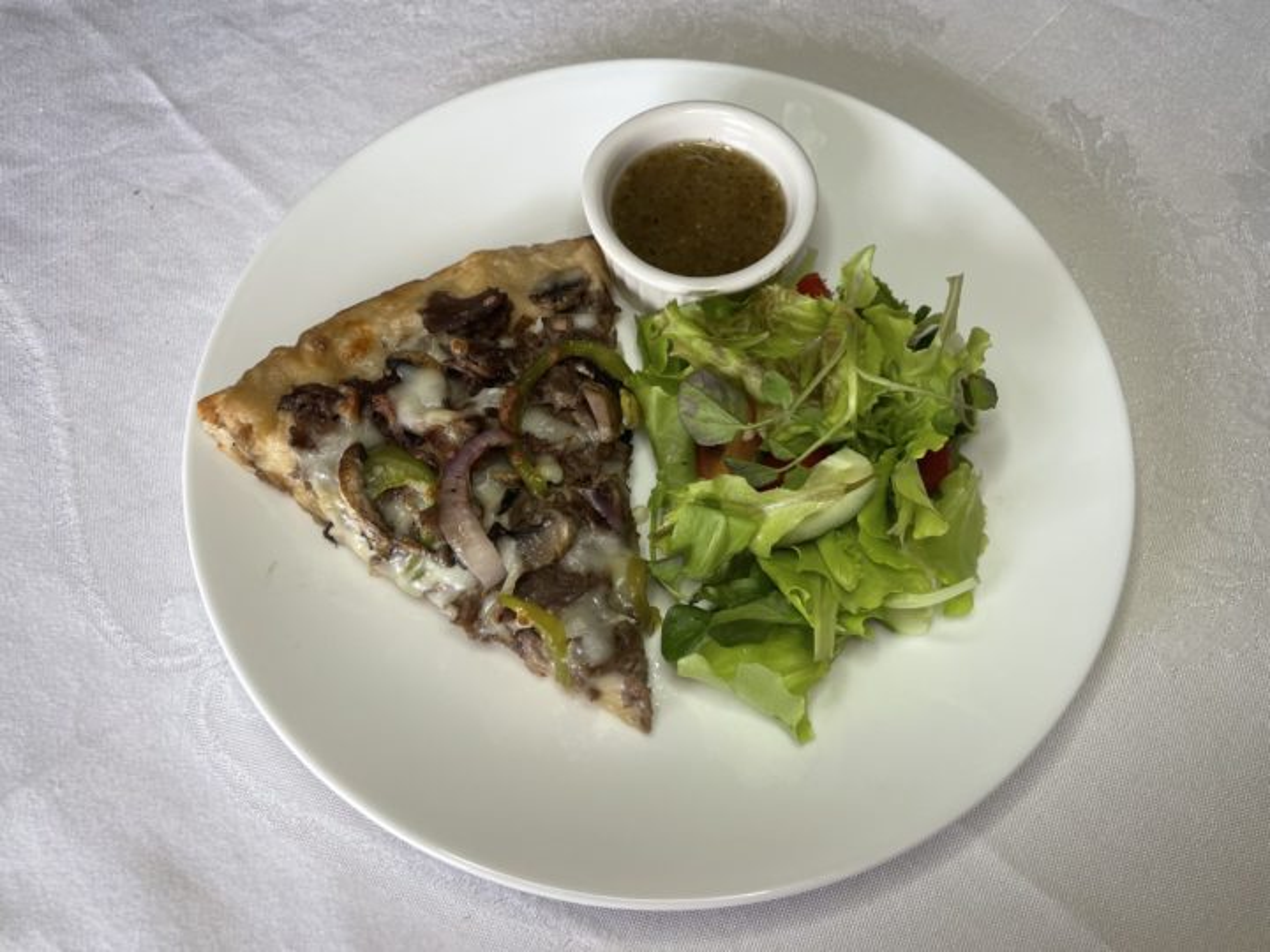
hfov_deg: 67.3
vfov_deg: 53.1
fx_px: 954
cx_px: 635
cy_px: 476
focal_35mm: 26
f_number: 1.6
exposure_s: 1/121
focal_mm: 4.2
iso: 50
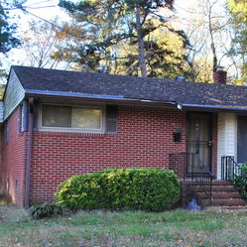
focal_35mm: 63
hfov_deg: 26.6
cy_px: 143
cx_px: 208
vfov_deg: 27.3
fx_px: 509
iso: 200
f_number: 5.6
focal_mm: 24
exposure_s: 1/60
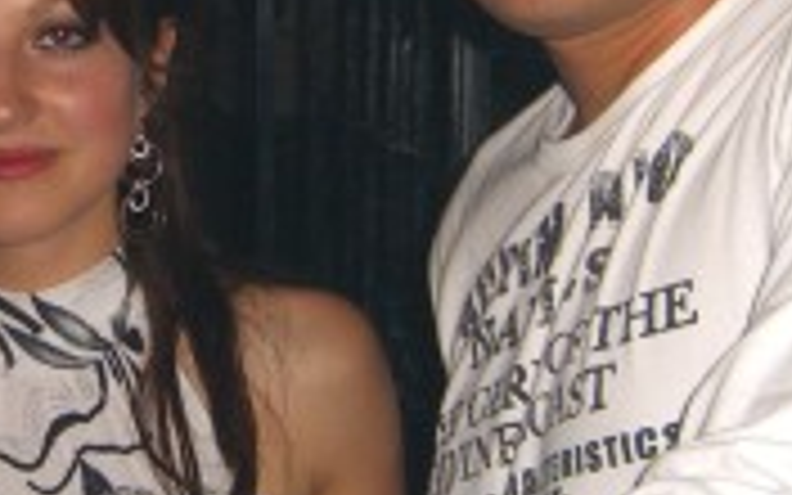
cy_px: 126
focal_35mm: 137
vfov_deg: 9.6
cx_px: 184
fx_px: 2957
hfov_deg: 15.2
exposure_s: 1/60
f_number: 2.8
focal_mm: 7.9
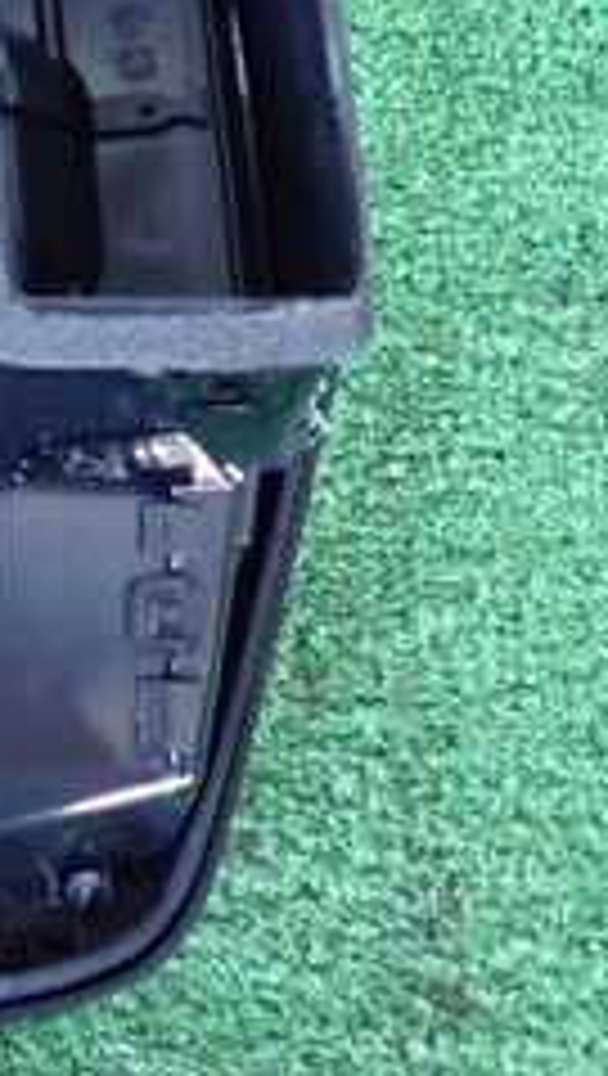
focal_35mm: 82
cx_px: -676
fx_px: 2343
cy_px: 315
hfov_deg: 12.6
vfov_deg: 25.7
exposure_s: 1/30
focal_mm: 5.4
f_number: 2.3
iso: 800
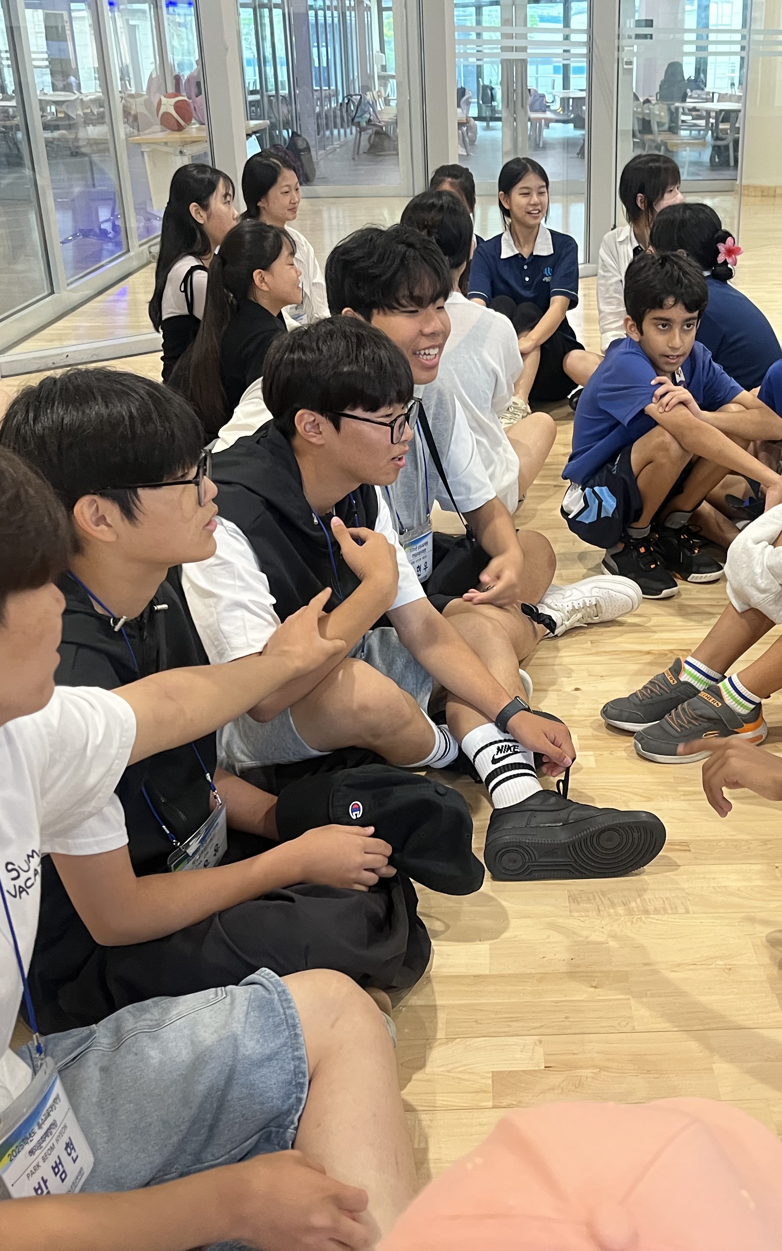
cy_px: 626
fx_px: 1262
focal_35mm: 37
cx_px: 525
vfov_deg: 52.7
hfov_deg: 34.1
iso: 320
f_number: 1.6
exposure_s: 1/60
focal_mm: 5.1
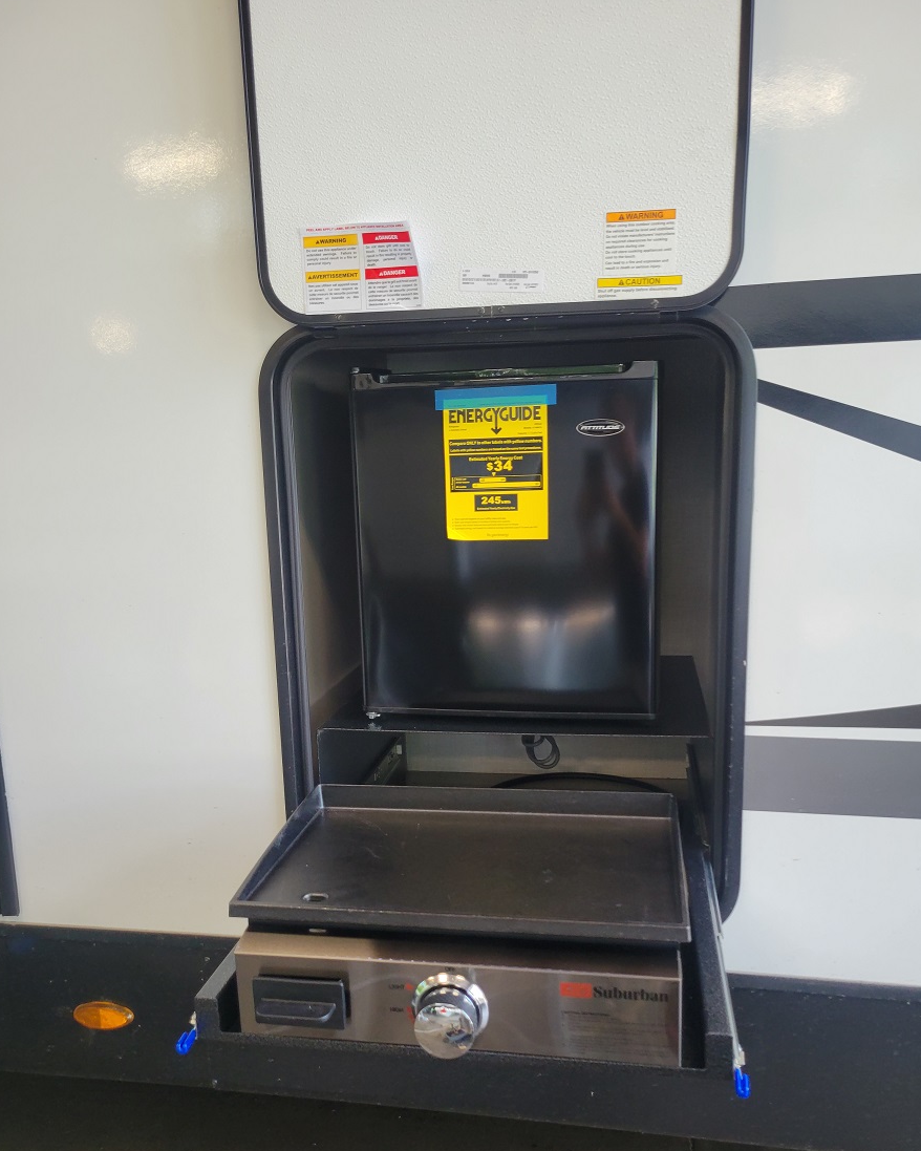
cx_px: 464
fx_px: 954
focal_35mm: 28
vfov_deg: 62.1
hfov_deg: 51.5
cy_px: 634
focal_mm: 5.4
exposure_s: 1/120
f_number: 1.8
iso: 125
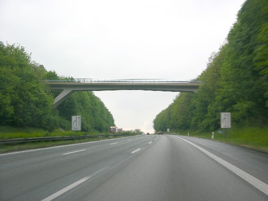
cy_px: 100
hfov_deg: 33.2
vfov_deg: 25.2
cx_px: 134
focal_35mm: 58
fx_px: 449
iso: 50
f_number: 3.1
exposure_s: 1/34.1
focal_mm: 14.7
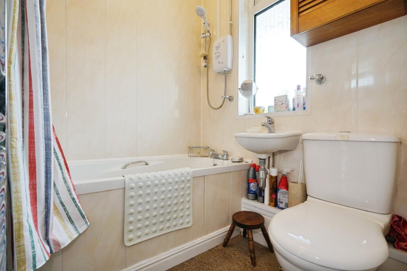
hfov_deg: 96.7
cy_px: 136
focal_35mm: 16
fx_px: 181
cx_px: 204
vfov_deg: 73.8
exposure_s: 1/13
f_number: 6.3
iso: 320
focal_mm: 16
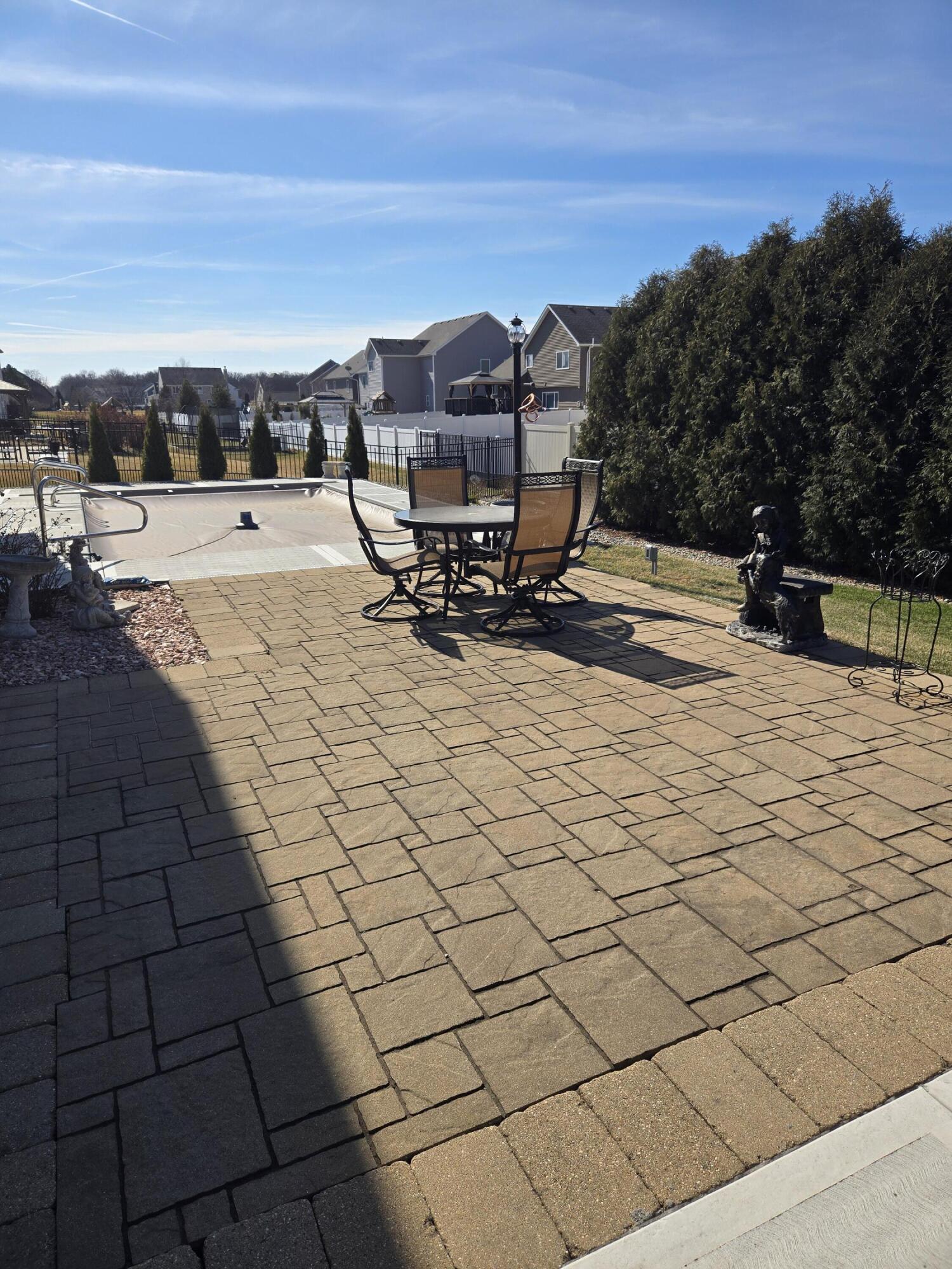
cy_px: 634
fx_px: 843
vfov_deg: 73.9
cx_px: 476
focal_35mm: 23
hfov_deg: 58.9
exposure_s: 1/2537
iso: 25
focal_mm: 5.4
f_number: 1.8
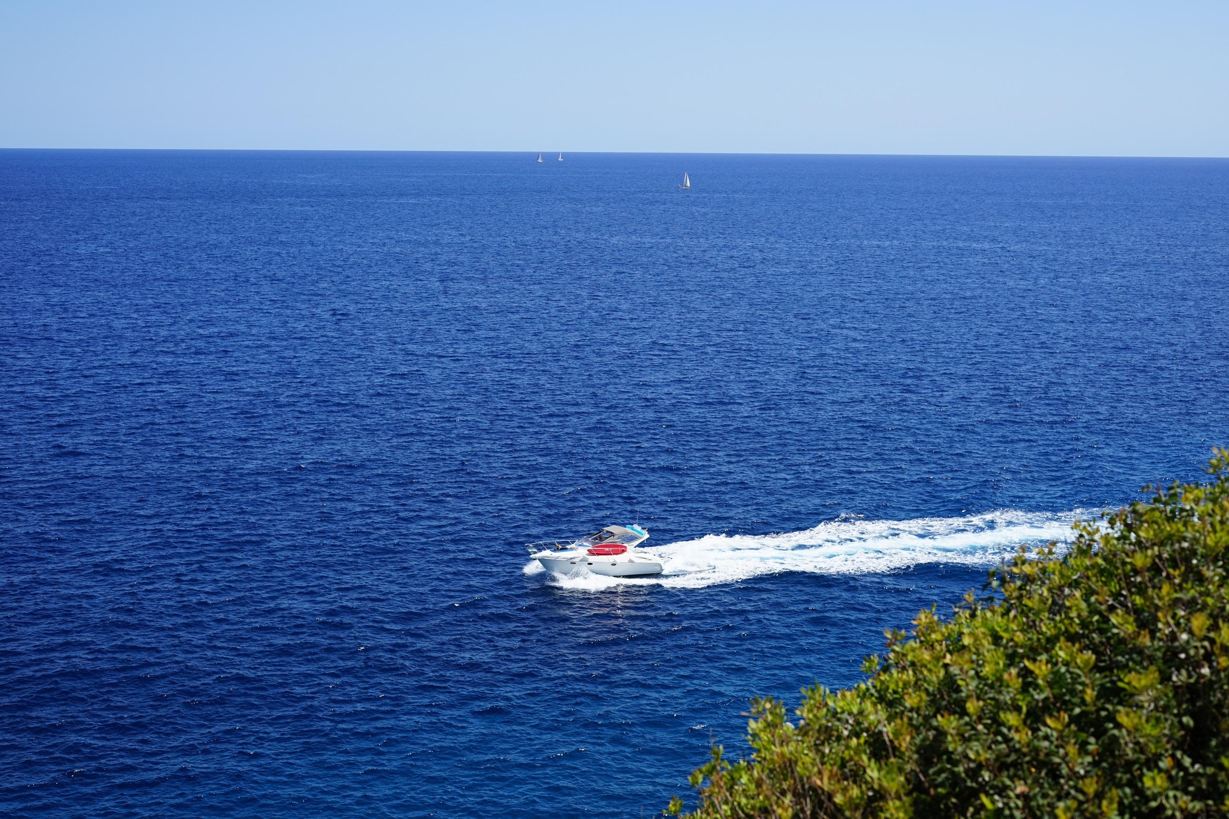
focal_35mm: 50
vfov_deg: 27.0
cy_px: 410
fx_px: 1707
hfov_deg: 39.6
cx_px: 614
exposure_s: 1/320
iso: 100
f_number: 7.1
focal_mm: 50
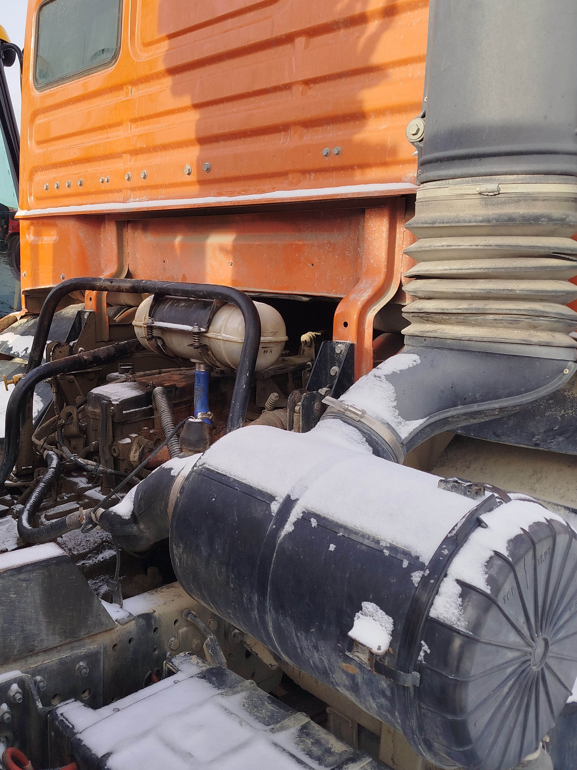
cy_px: 365
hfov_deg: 41.2
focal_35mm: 34
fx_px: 756
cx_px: 187
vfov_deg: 53.9
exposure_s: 1/486
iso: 50
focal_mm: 5.31
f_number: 1.7
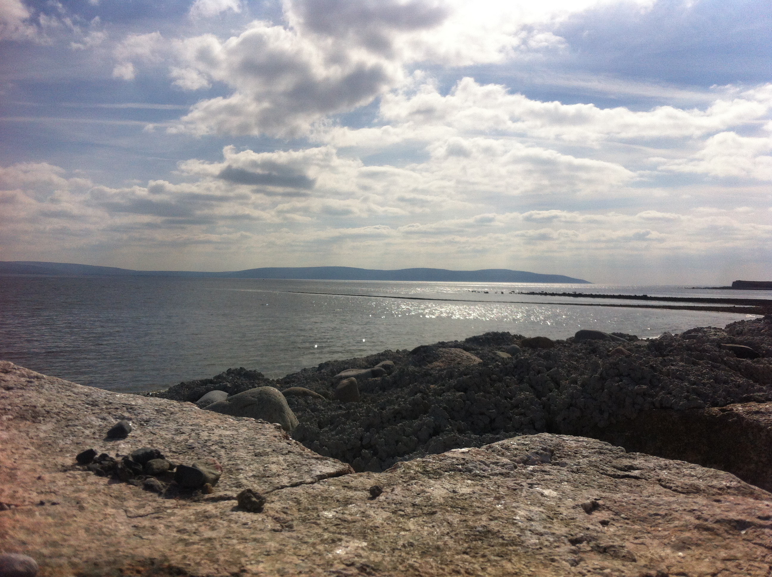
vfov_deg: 40.6
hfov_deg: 52.7
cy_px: 288
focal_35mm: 35
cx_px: 386
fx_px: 779
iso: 100
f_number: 2.8
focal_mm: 3.85
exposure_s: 1/7541
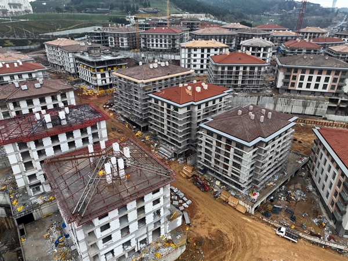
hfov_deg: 71.6
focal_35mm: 24
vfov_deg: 56.8
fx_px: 241
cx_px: 174
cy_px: 130
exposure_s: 1/500
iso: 100
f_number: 2.8
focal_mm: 12.29
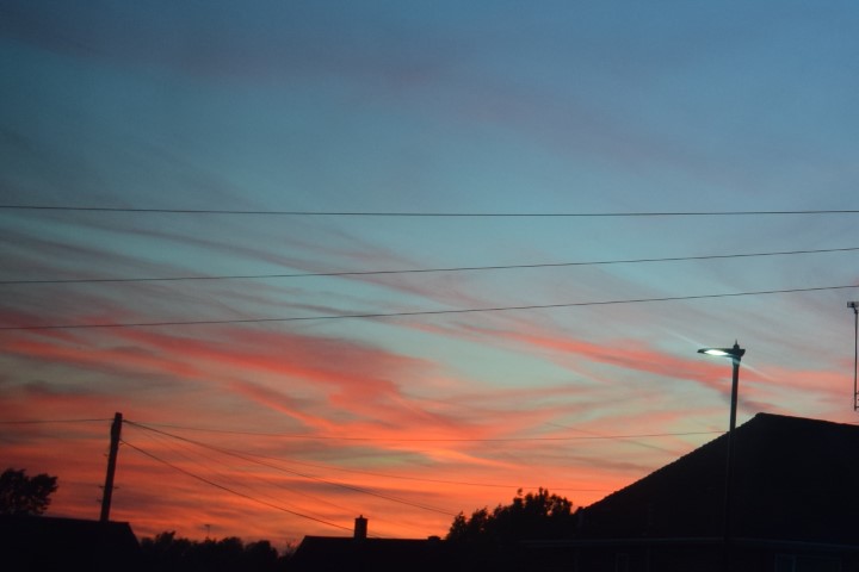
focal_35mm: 33
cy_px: 286
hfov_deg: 57.2
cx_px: 430
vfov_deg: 40.0
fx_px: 787
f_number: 4
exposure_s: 1/60
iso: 640
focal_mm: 22
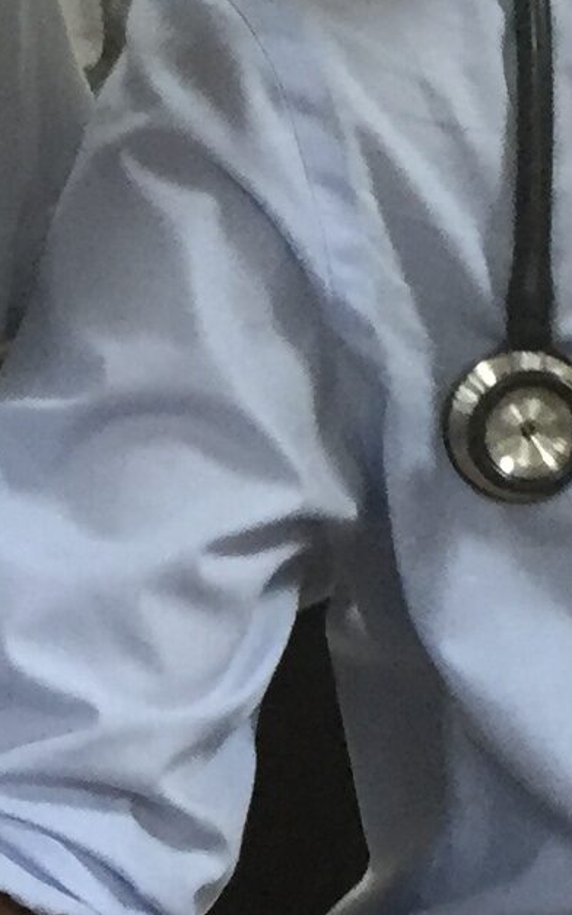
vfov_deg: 12.9
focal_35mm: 160
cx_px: -181
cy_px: 903
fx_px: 3990
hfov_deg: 8.1
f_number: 2.2
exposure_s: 1/33
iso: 200
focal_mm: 4.15
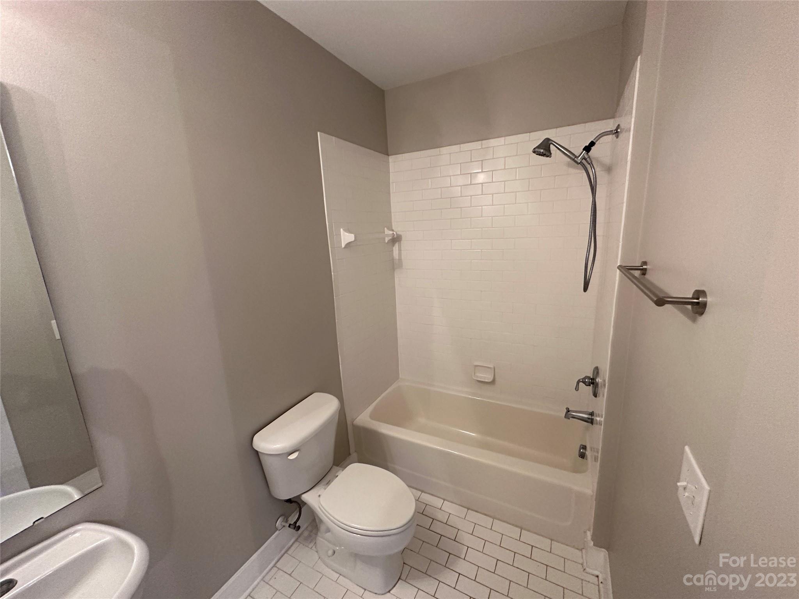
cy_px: 300
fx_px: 323
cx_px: 400
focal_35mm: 14
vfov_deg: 85.7
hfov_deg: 102.1
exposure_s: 1/60
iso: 500
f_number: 2.2
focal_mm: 2.22
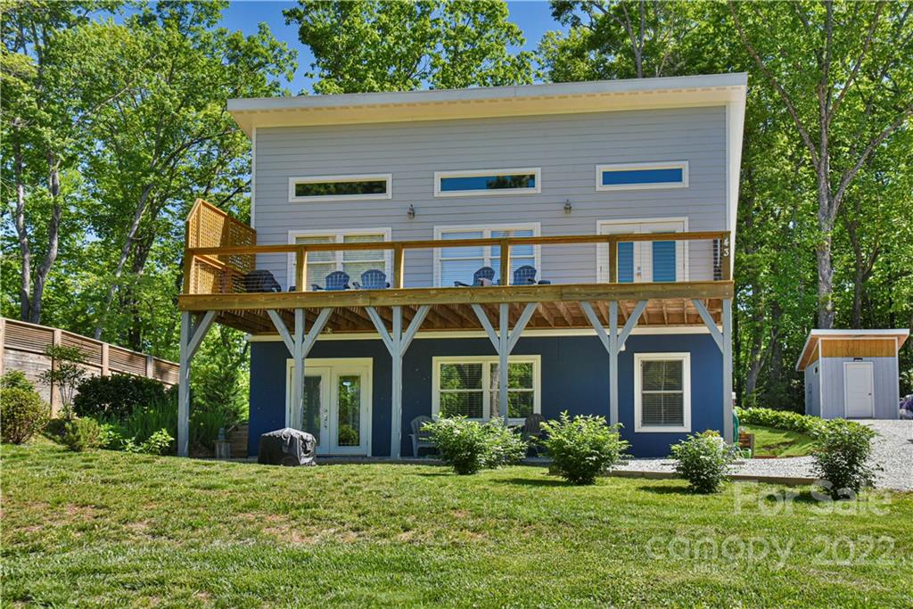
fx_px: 964
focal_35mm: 38
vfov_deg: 35.1
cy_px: 304
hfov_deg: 50.7
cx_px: 456
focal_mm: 38
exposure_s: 1/400
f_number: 10
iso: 1600
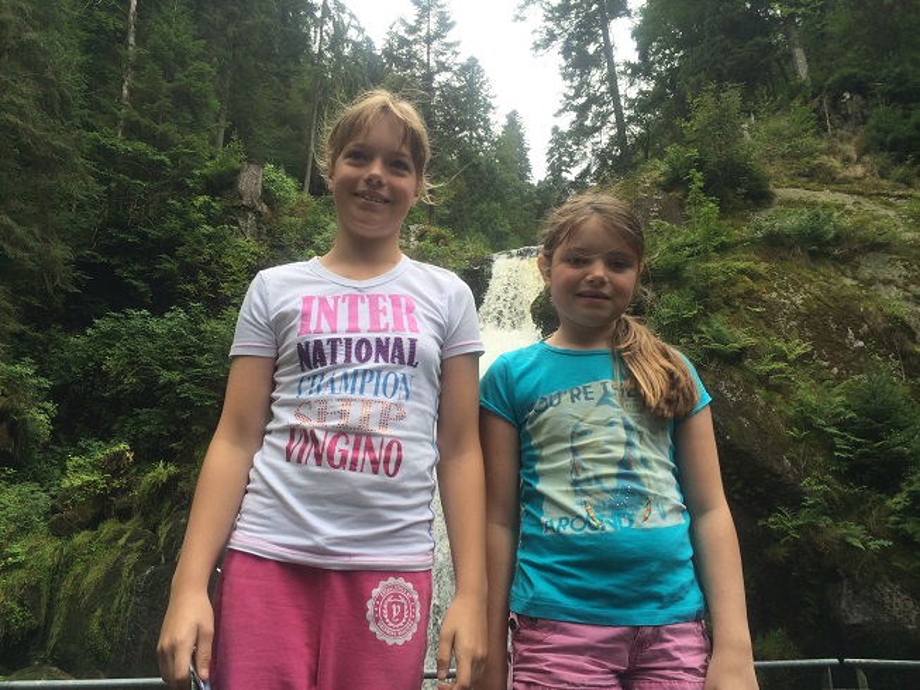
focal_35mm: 30
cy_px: 345
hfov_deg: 60.0
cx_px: 460
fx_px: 797
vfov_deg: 46.8
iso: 32
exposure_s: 1/354
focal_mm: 4.12
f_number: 2.2
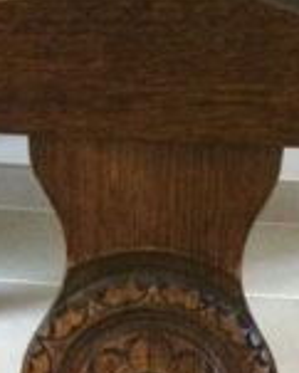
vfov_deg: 13.1
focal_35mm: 128
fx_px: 1414
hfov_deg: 12.0
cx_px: 225
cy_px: 744
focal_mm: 3.3
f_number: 2.4
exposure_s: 1/20
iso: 200
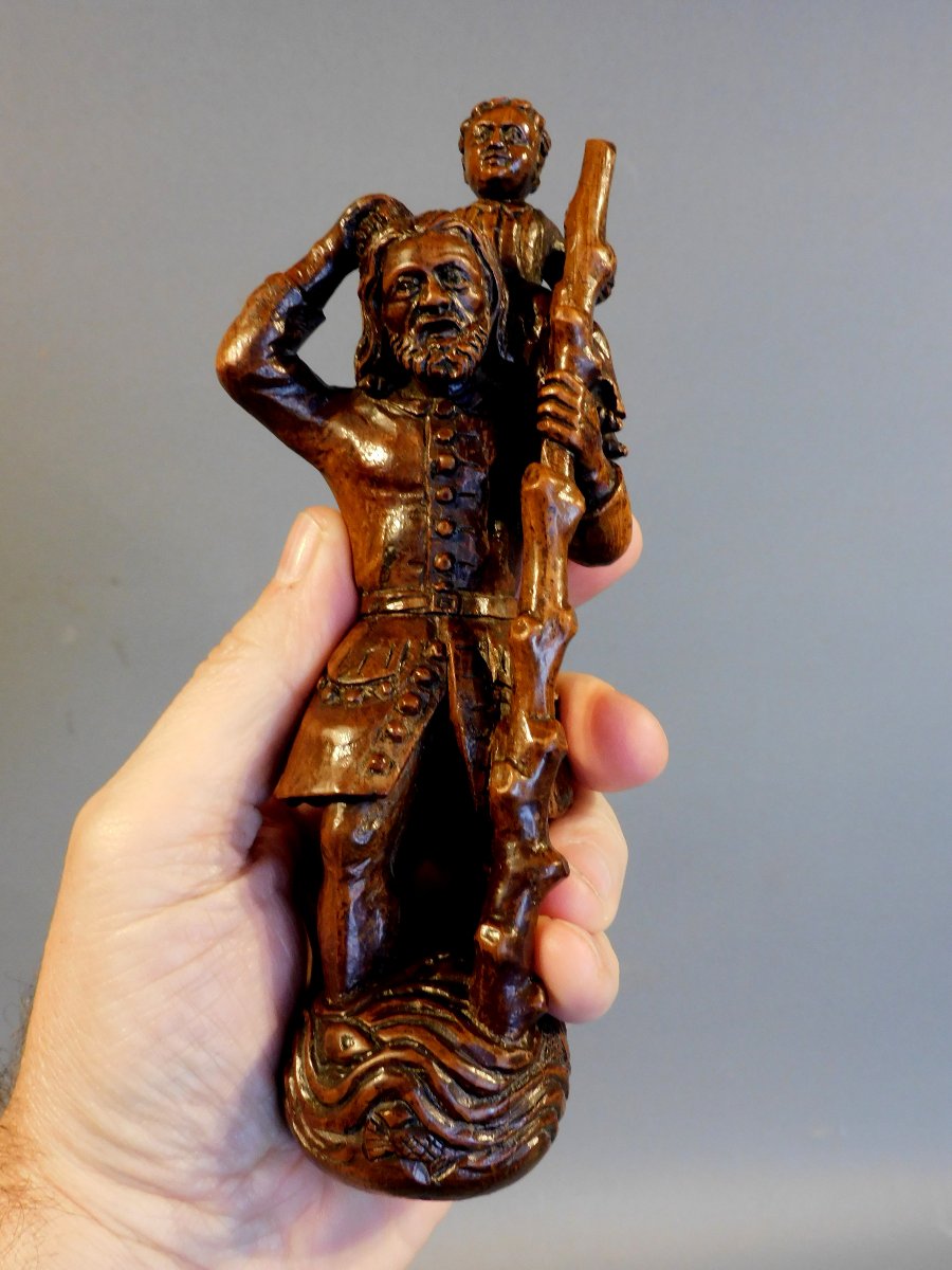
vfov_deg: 60.0
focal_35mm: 30
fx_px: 1100
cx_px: 476
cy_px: 635
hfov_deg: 46.8
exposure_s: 1/30
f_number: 3.5
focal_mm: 5.4
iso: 320
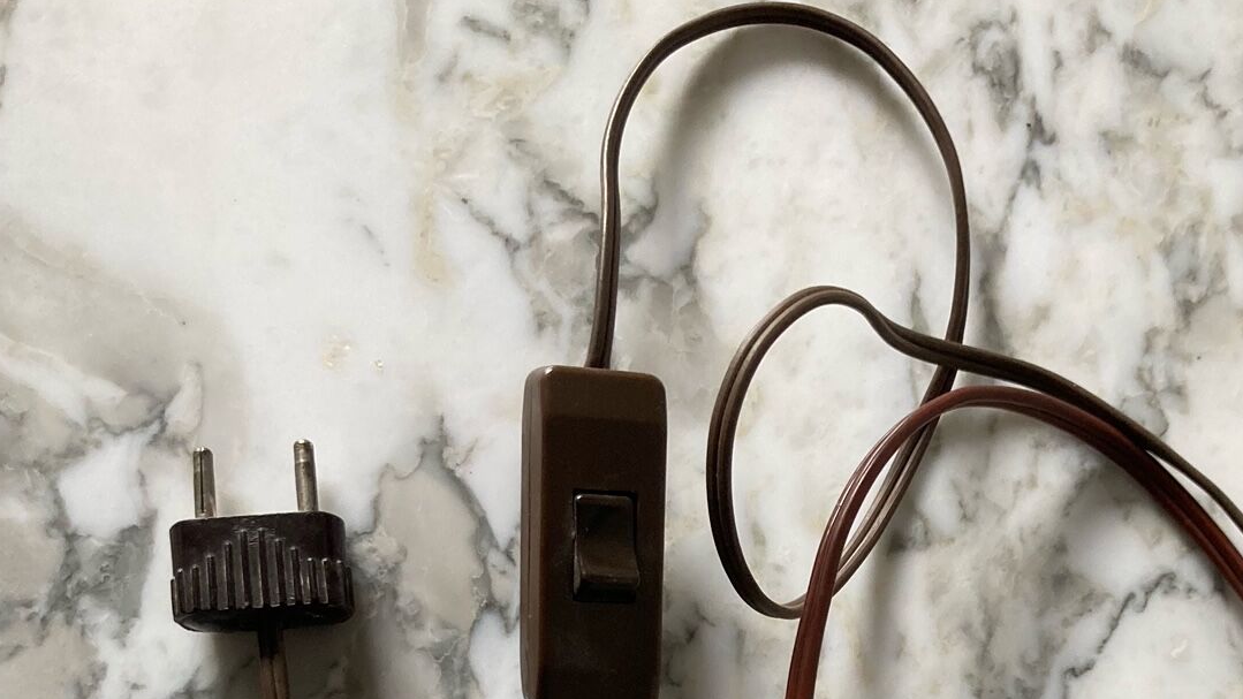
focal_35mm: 57
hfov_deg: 36.1
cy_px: 1043
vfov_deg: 18.7
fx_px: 1879
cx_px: 862
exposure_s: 1/66
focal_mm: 3.99
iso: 80
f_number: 1.8
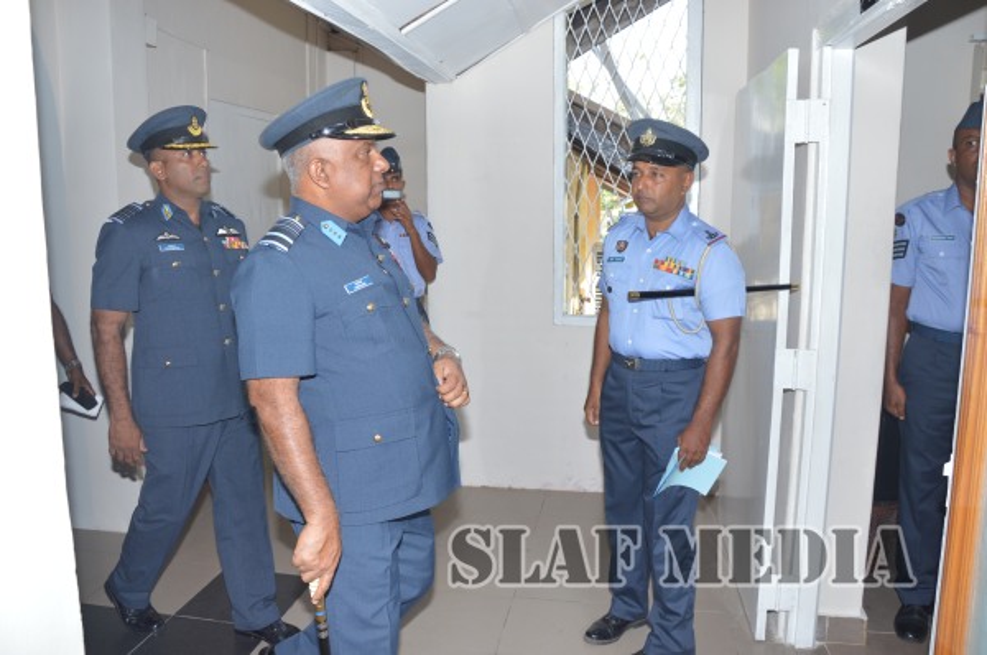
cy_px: 328
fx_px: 739
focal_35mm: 27
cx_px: 494
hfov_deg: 67.5
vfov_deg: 47.8
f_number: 4.5
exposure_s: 1/50
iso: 200
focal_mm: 18
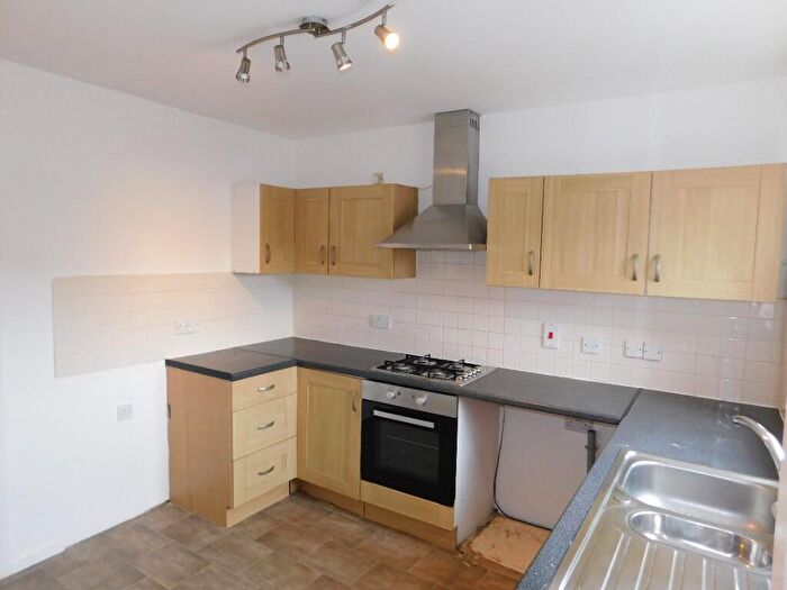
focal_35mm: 23
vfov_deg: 58.9
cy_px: 295
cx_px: 394
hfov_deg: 73.9
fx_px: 523
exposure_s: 1/50
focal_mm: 4
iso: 125
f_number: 3
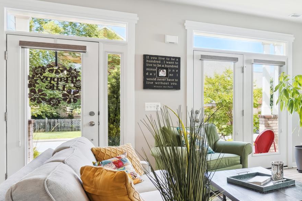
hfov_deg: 40.1
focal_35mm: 37
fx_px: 310
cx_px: 345
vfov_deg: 35.9
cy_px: 107
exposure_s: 1/6
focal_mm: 16
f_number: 8
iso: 100
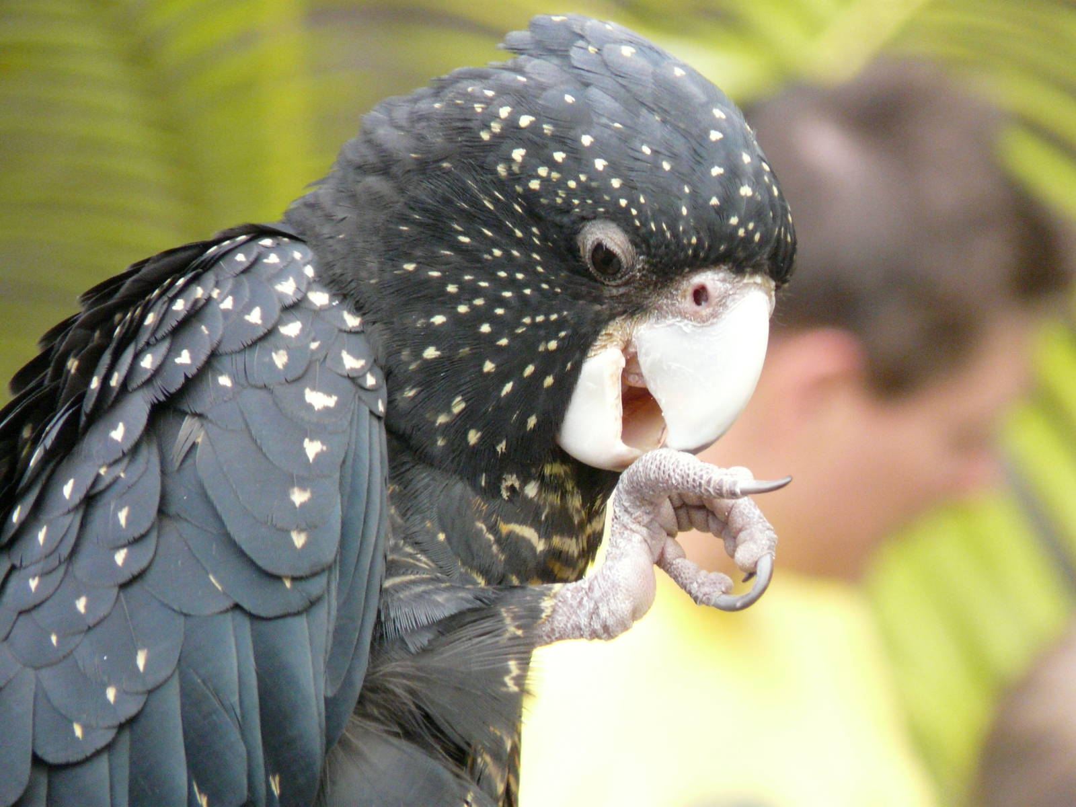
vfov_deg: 3.0
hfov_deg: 3.9
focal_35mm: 504
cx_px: 538
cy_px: 404
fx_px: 15666
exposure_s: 1/250
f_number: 4.2
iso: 400
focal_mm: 82.8
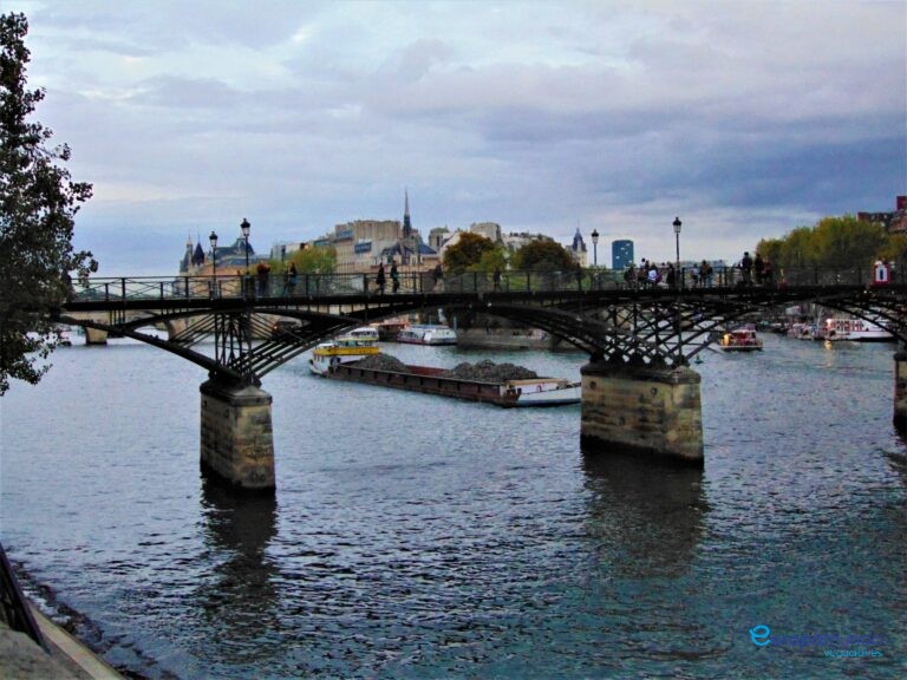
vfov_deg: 29.1
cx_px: 454
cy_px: 340
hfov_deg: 38.2
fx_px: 1310
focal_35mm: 50
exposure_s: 1/40
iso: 400
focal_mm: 9
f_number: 3.5
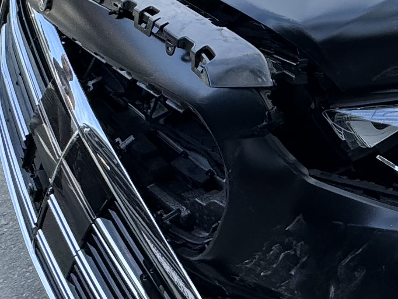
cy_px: 23
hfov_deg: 27.0
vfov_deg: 23.0
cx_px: 496
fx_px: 713
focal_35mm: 62
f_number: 2.2
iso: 40
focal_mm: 2.22
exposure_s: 1/492
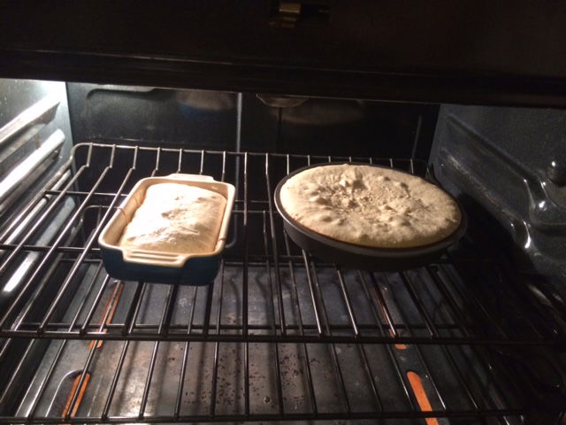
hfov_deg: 61.7
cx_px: 283
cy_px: 212
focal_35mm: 29
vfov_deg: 48.2
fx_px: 474
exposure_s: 1/24
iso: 320
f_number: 2.2
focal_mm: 4.15
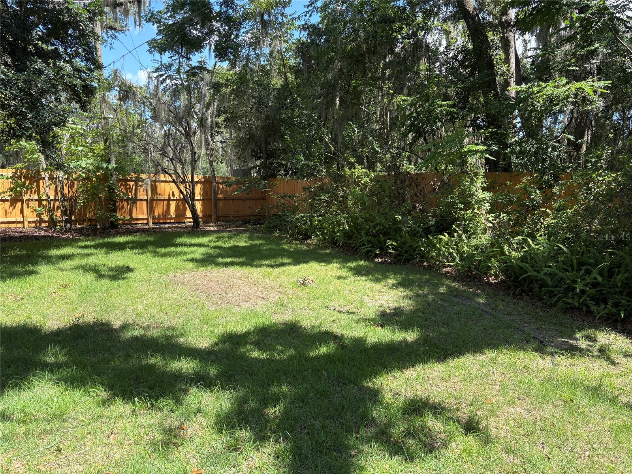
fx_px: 475
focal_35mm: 26
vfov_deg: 53.1
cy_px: 237
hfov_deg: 67.3
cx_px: 316
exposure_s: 1/724
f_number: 1.6
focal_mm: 5.96
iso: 50
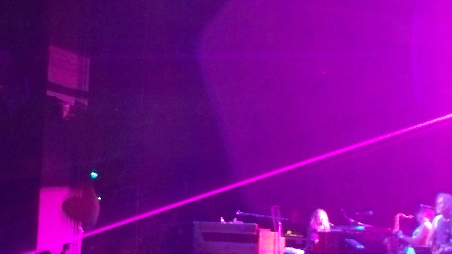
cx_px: 230
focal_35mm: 106
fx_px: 1271
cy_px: 75
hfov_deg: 20.2
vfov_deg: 11.4
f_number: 3.4
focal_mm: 7.9
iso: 400
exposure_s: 1/5
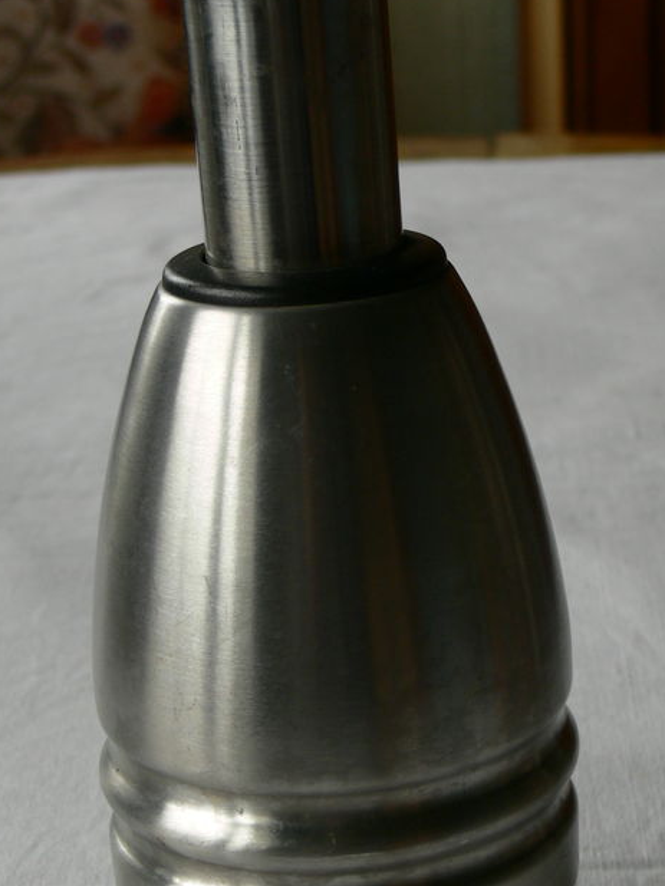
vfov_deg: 20.8
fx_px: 2407
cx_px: 336
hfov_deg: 15.7
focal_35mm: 94
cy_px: 526
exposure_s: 1/30
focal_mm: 11
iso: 80
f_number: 3.2
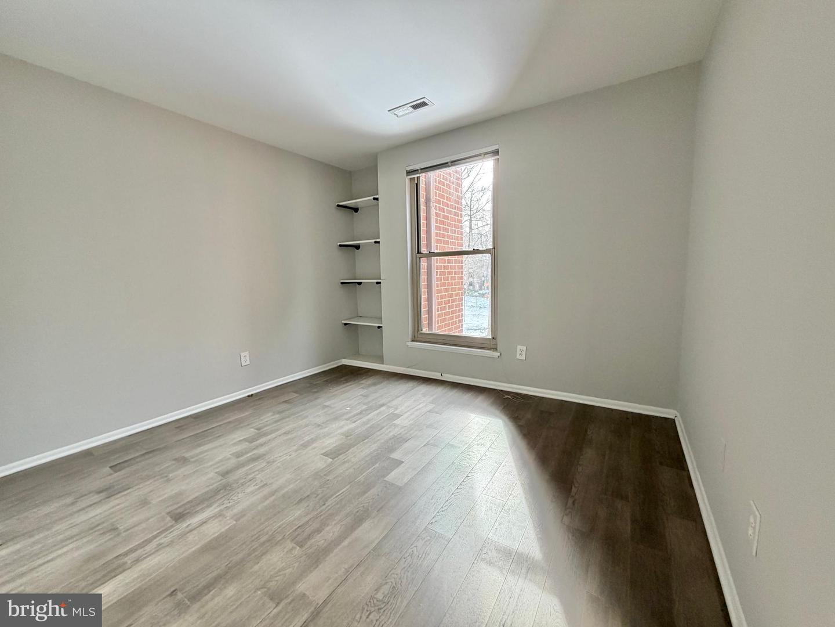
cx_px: 418
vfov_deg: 85.7
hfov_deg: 102.1
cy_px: 314
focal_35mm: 14
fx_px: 338
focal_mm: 2.22
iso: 160
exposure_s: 1/121
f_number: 2.2
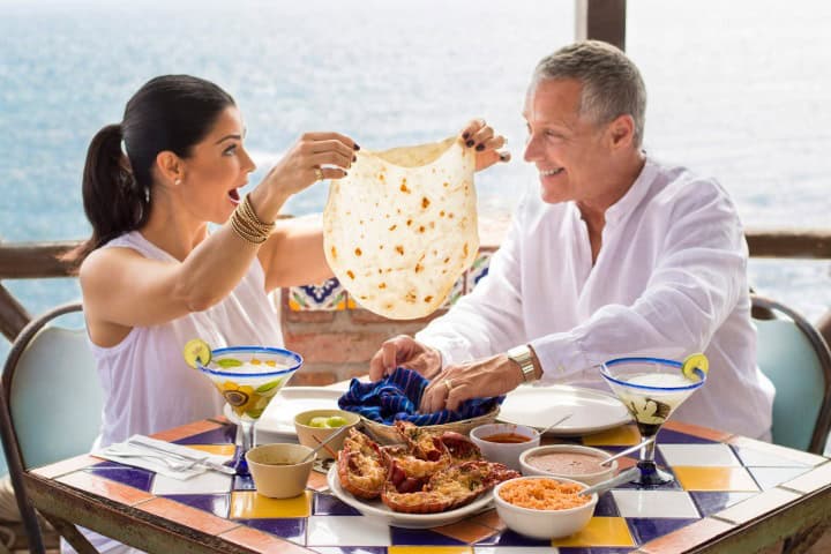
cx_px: 416
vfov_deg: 18.2
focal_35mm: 75
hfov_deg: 27.0
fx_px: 1731
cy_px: 277
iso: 200
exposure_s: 1/1250
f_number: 3.5
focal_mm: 50
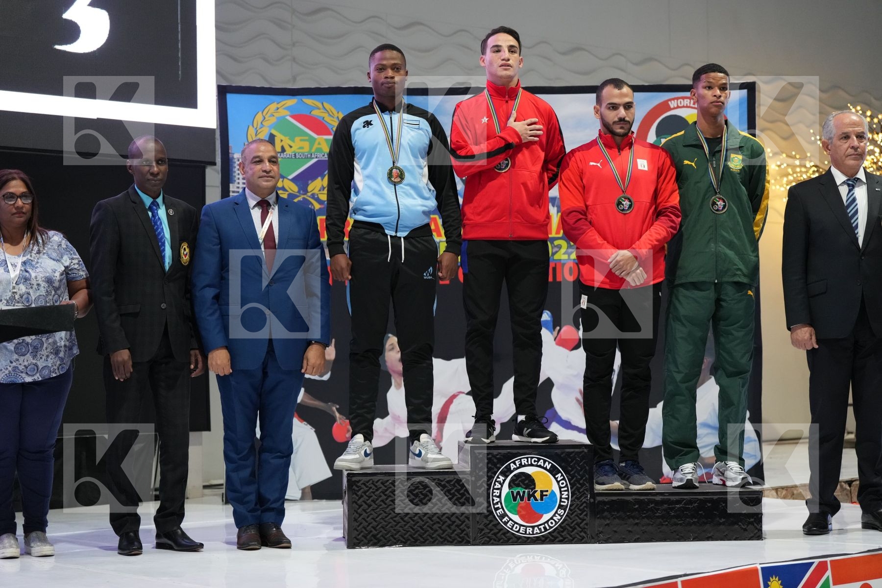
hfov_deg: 28.8
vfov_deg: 19.5
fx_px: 1715
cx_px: 441
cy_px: 294
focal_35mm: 70
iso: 3200
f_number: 2.8
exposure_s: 1/250
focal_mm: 70
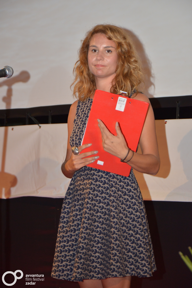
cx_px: 96
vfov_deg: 17.1
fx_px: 959
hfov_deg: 11.4
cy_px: 144
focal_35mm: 120
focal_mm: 120
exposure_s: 1/80
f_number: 6.3
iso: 2000
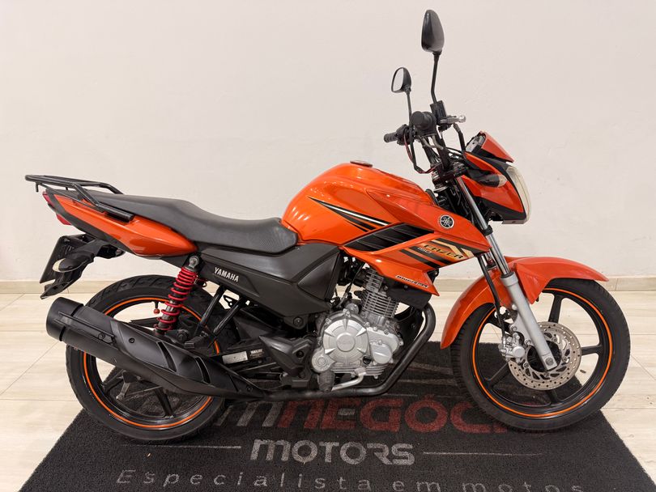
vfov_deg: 56.8
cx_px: 328
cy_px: 246
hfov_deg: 71.6
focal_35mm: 24
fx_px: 455
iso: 200
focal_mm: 6.76
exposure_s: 1/60
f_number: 1.78
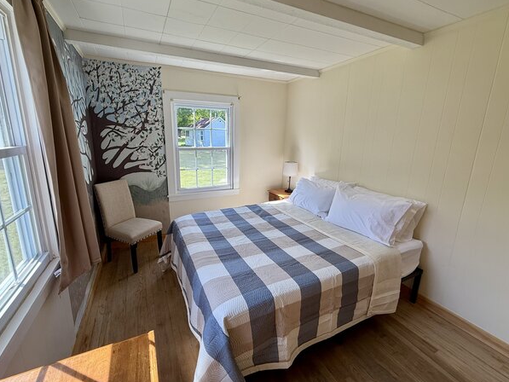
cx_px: 237
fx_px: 221
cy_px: 181
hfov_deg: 98.0
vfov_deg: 81.7
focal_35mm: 15
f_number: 2.2
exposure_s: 1/120
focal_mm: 2.22
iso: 80
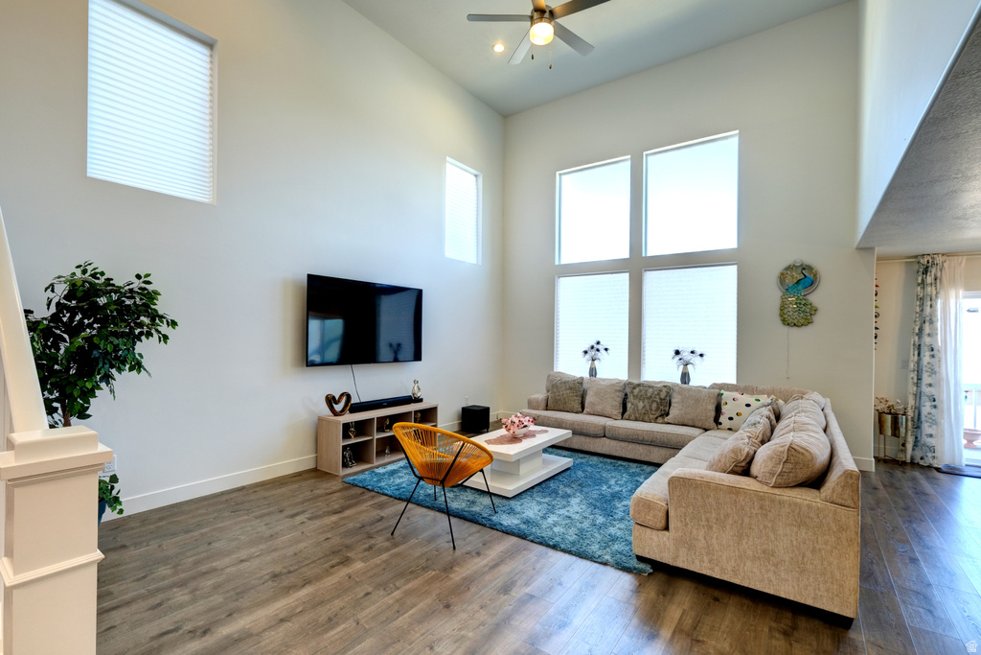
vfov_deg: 77.3
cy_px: 328
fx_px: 409
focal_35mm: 15
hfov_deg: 100.4
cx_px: 490
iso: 160
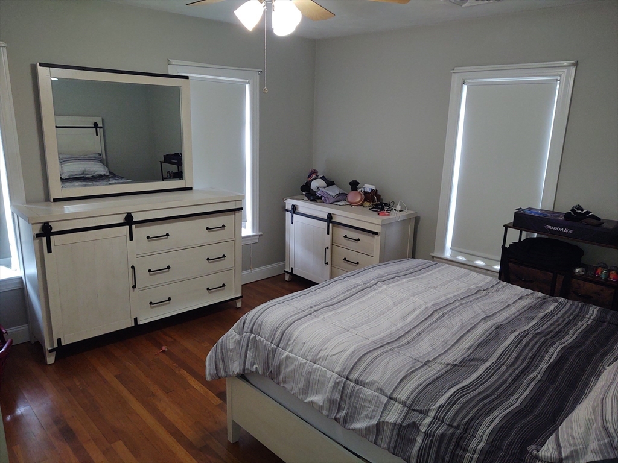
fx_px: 482
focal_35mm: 27
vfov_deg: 51.4
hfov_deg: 65.3
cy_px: 232
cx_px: 309
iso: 185
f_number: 1.7
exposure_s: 1/100
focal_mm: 4.75
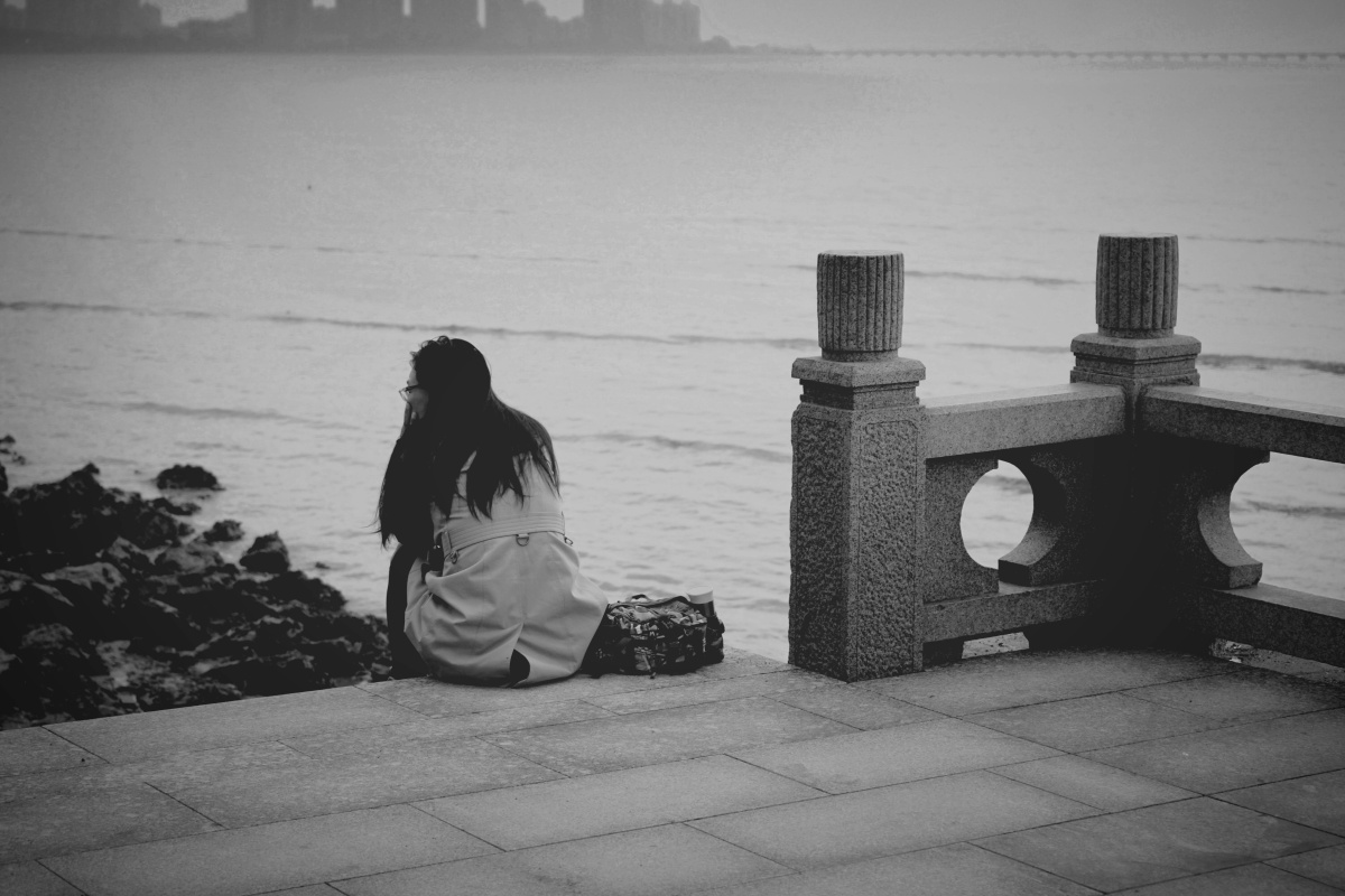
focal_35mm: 70
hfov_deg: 28.8
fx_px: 2615
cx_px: 672
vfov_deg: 19.5
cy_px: 448
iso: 250
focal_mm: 70
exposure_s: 1/80
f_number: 5.6
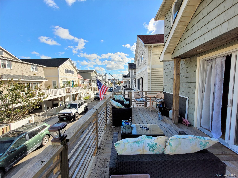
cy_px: 89
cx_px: 119
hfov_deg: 106.2
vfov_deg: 89.9
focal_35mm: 13
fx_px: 89
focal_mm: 1.74
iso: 40
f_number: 2.2
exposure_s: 1/1011
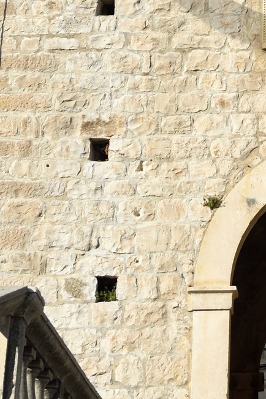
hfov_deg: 8.2
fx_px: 1840
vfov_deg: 11.8
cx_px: 352
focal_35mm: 166
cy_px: -224
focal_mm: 45
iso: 200
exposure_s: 1/320
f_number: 11
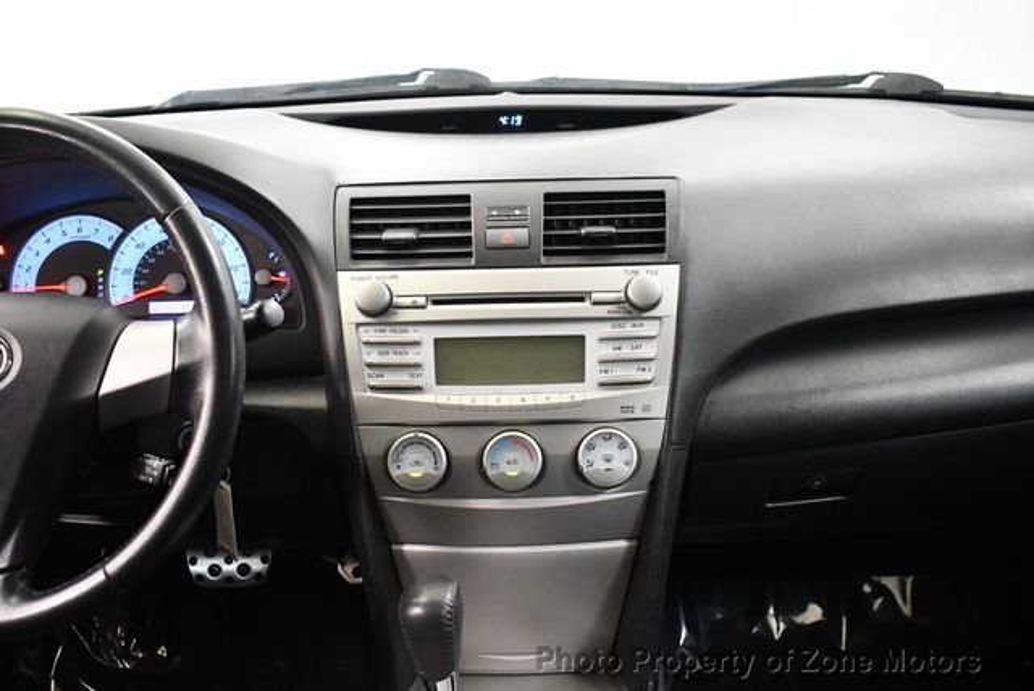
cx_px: 517
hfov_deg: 53.1
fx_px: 1035
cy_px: 346
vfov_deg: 36.9
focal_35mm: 36
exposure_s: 1/80
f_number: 3.5
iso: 3200
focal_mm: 18
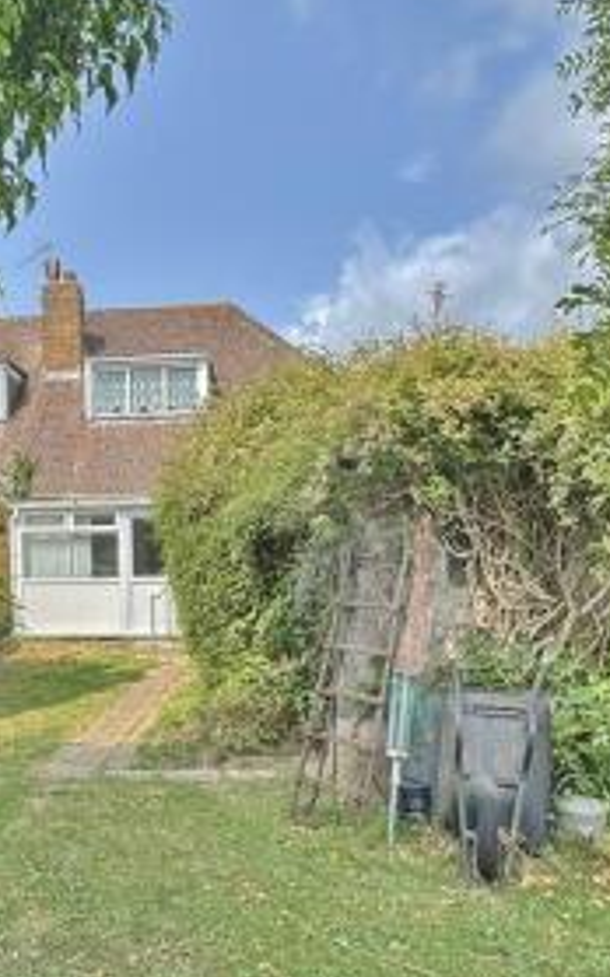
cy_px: 611
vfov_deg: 60.5
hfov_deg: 39.7
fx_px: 826
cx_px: 174
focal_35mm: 31
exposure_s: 1/831
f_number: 2.2
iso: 50
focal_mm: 2.22
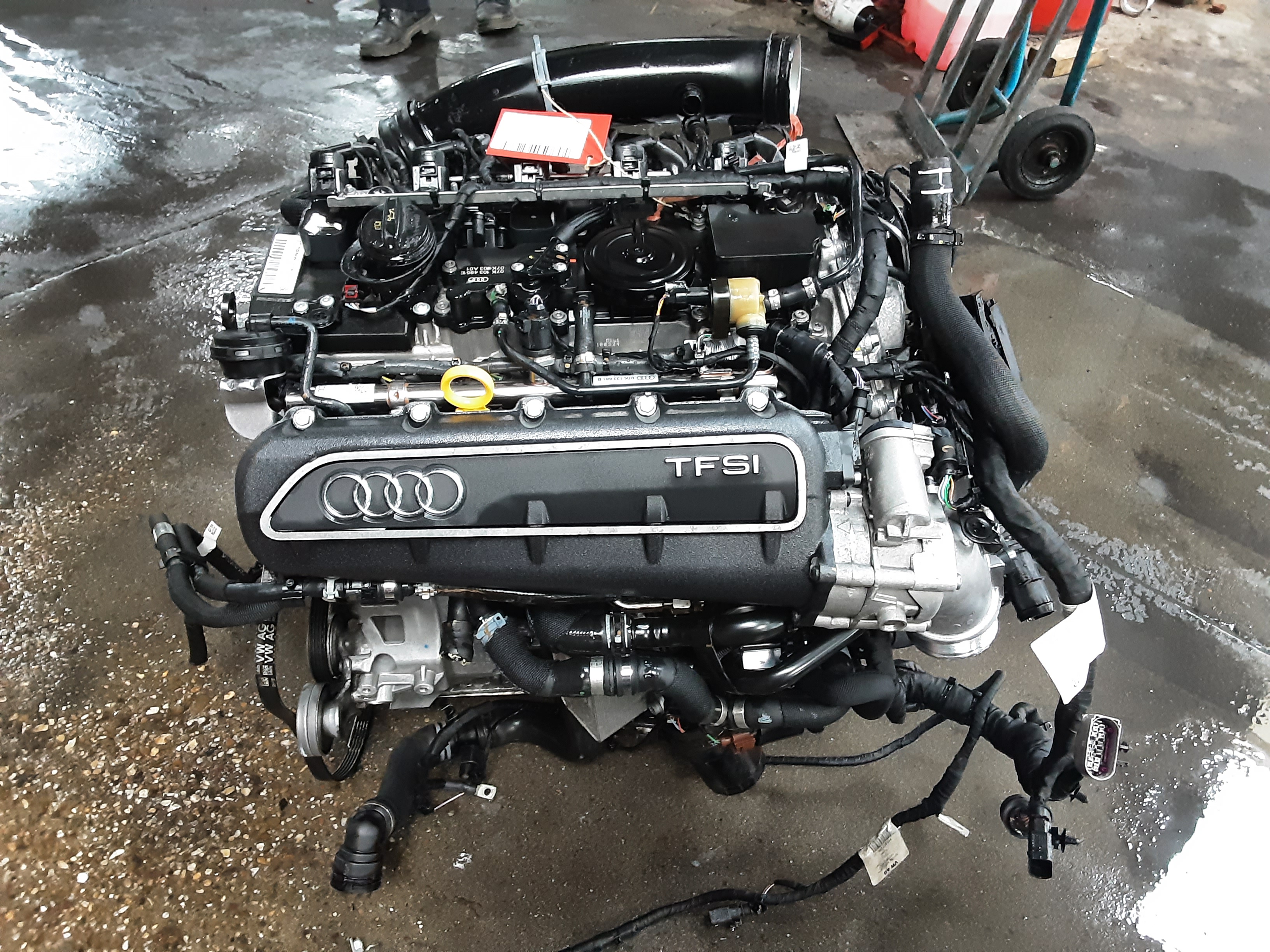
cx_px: 635
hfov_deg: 65.3
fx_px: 991
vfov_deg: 51.4
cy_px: 476
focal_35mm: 27
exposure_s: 1/25
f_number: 1.9
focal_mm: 2.91
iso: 320
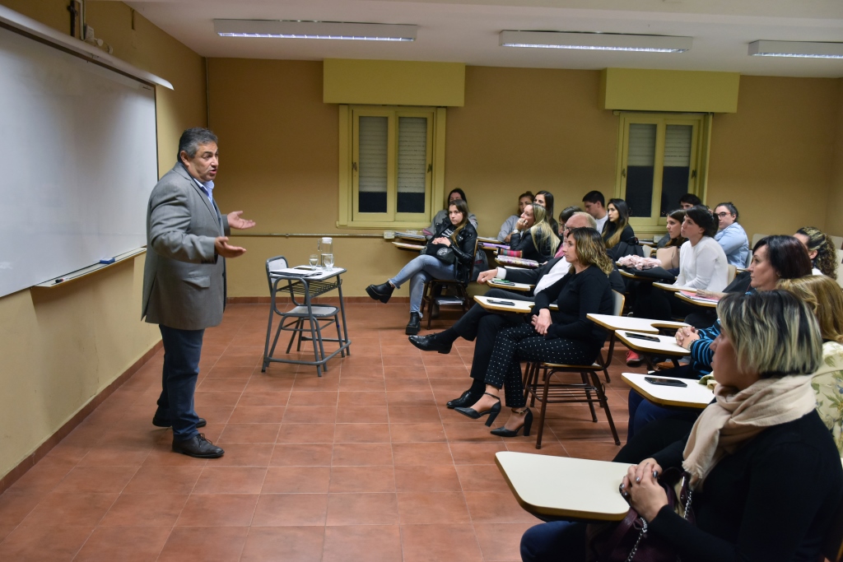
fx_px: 773
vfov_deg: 40.0
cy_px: 281
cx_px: 422
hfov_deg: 57.2
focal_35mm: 33
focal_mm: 22
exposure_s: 1/60
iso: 1250
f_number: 4
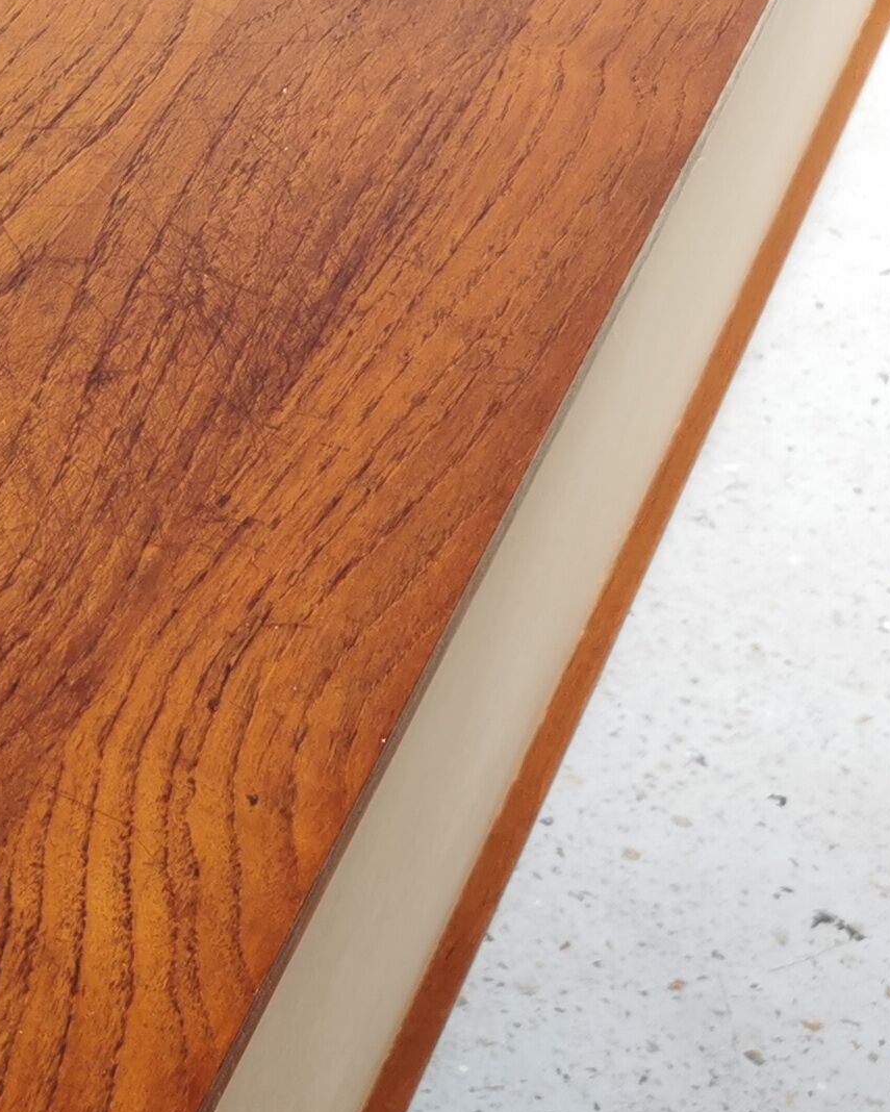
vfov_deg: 21.0
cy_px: 859
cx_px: -513
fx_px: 2962
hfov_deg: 15.5
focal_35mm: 90
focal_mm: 5.58
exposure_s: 1/220
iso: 50
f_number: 1.8
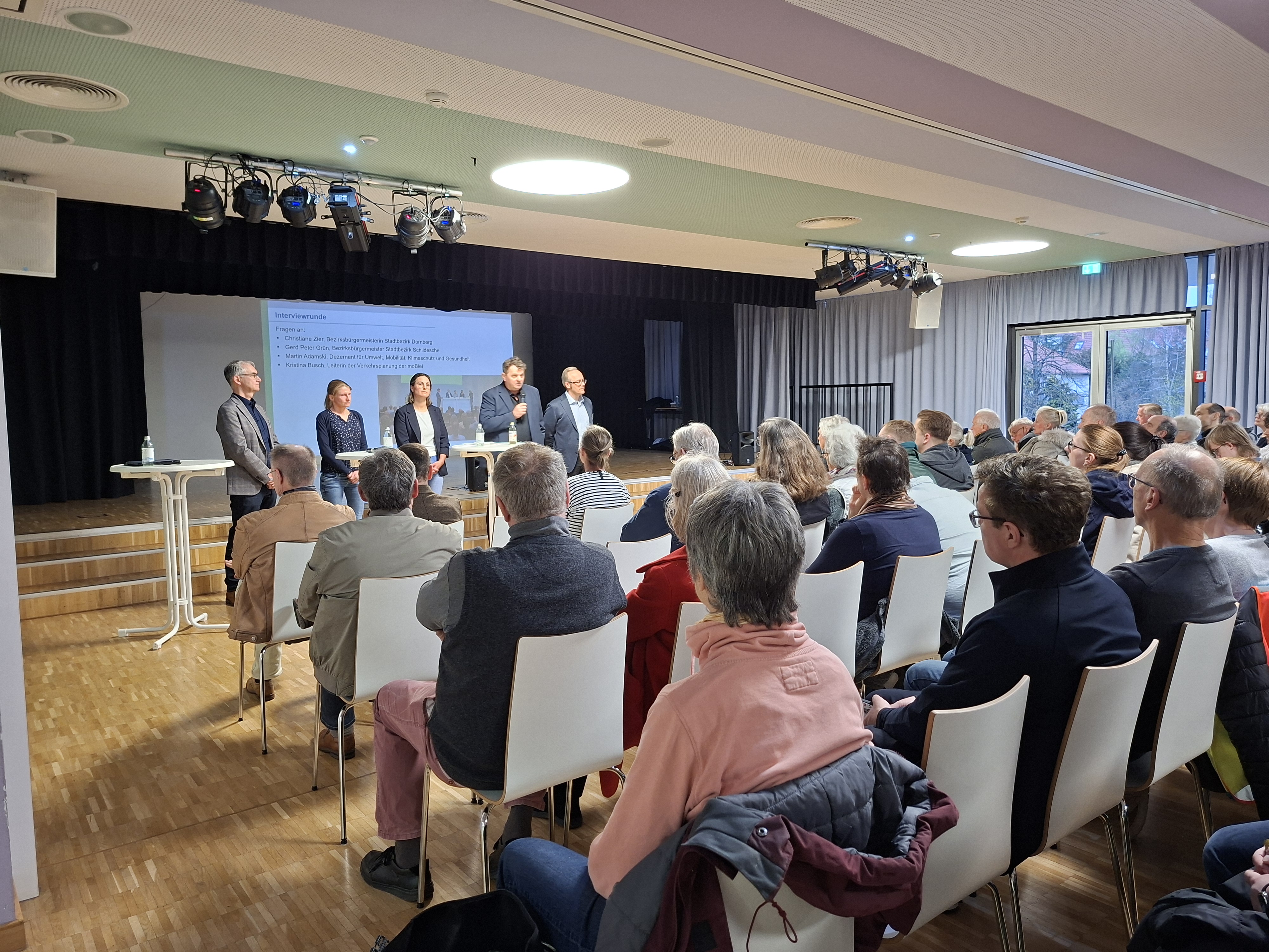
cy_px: 476
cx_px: 634
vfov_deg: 58.9
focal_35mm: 23
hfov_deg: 73.9
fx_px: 843
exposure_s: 1/33
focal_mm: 5.54
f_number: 1.8
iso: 250
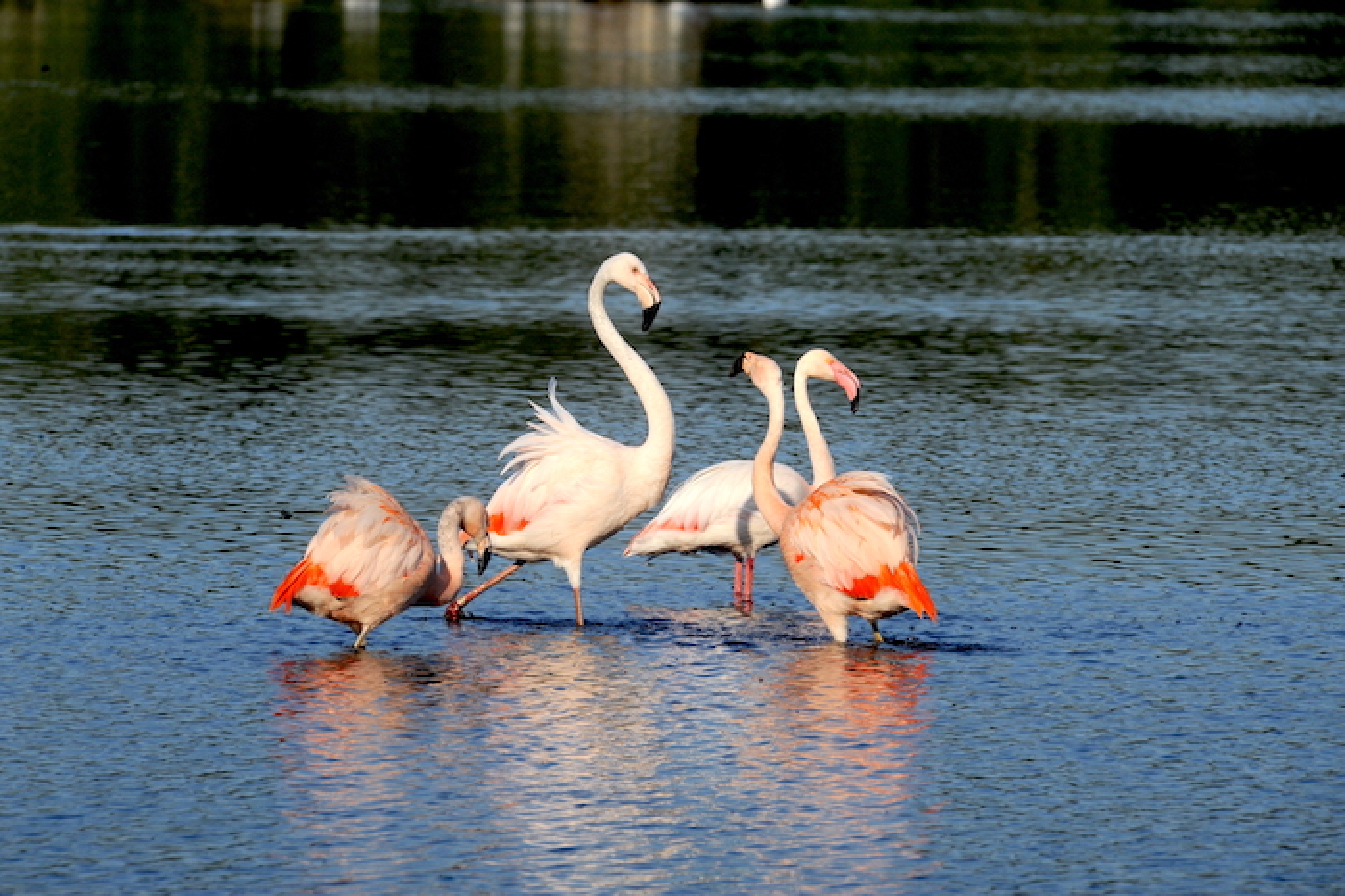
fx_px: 18671
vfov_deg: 2.7
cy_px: 448
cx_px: 672
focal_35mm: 500
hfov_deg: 4.1
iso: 640
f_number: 14
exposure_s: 1/800
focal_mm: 500
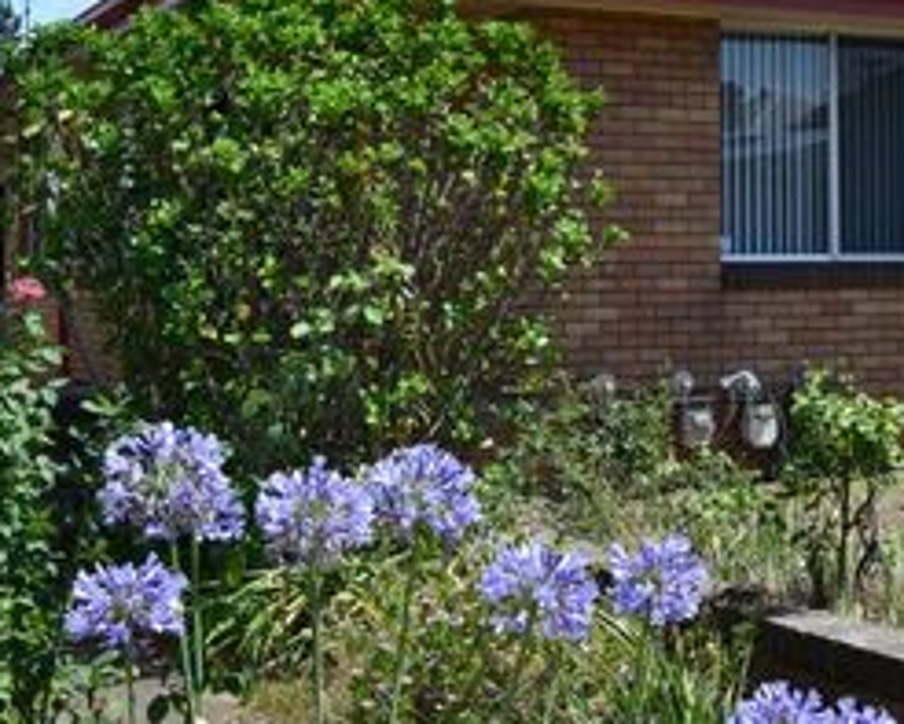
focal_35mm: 70
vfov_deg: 21.7
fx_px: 1874
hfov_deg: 26.7
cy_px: 215
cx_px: 702
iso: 400
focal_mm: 26
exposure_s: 1/320
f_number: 10
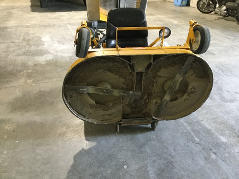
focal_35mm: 31
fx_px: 214
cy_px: 90
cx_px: 120
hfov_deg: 58.4
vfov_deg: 45.4
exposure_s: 1/15
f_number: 2.4
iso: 200
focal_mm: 3.3
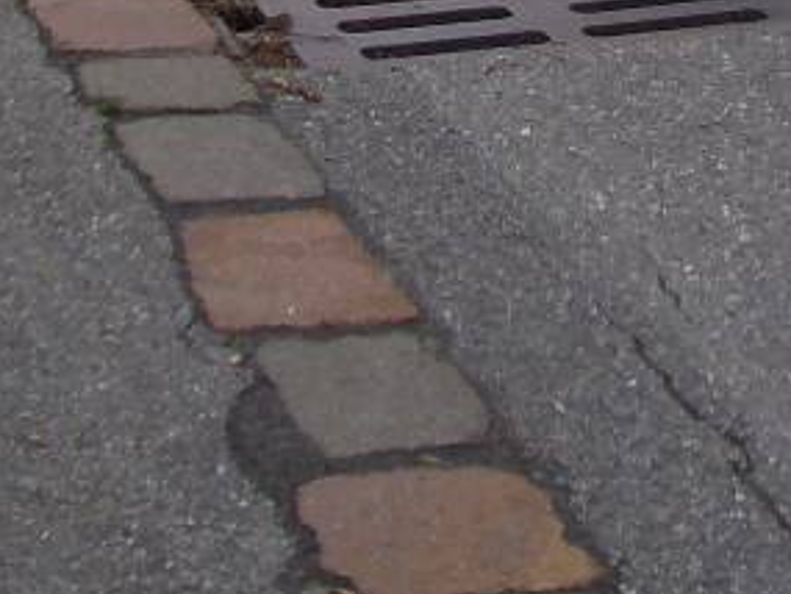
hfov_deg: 12.5
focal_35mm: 157
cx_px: 569
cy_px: -563
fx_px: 3589
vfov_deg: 9.0
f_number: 4.3
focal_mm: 5.8
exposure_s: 1/250
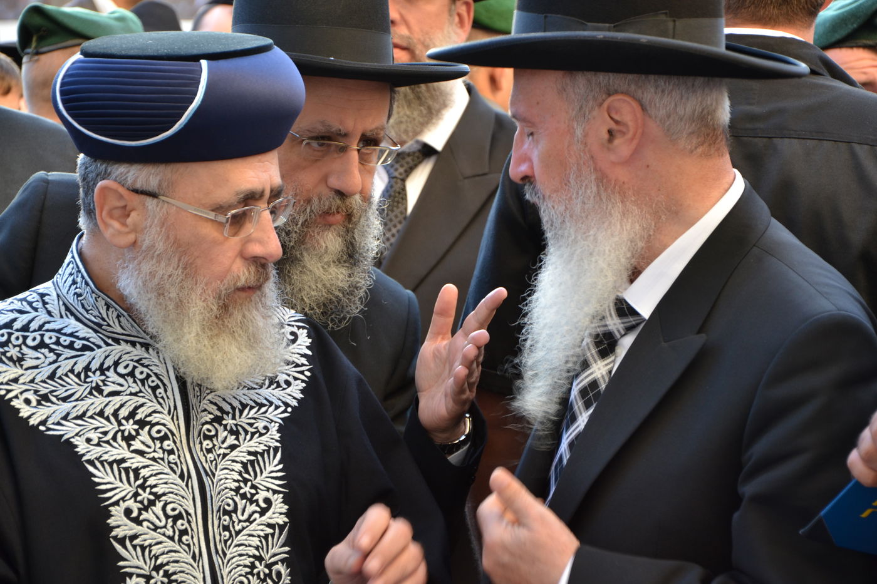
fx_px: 2923
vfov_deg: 11.4
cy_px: 292
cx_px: 438
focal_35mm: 120
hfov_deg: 17.1
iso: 400
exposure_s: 1/60
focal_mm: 80
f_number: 5.3
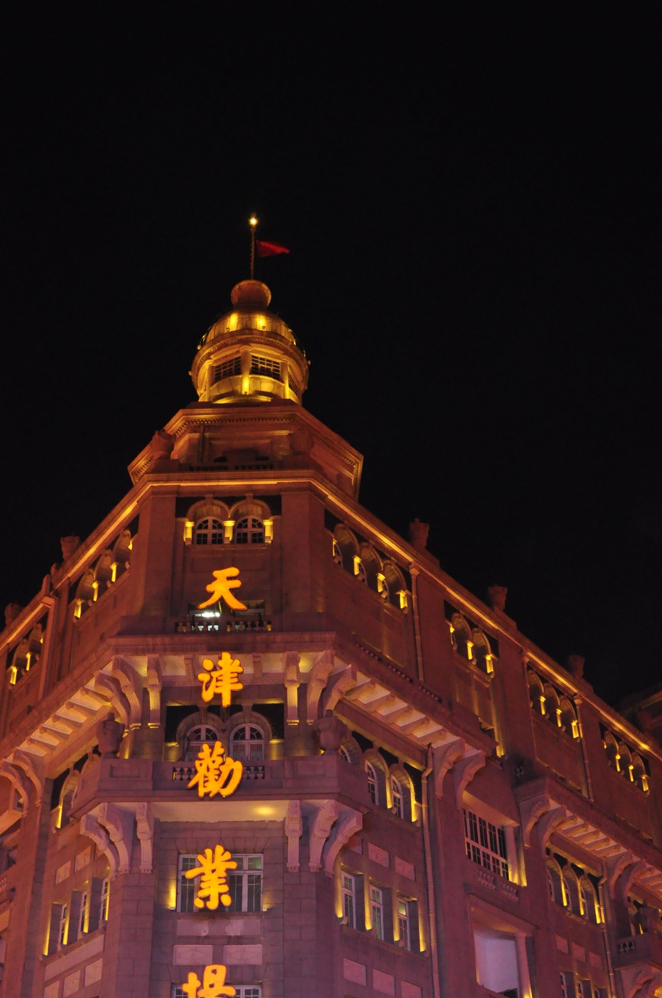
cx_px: 240
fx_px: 1051
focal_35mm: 38
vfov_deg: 49.8
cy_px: 667
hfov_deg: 34.7
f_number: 7.1
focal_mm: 18
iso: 1000
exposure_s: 1/20
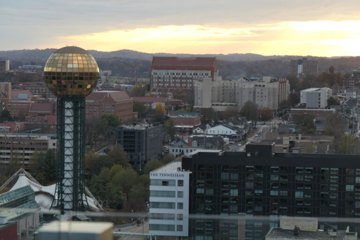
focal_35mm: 131
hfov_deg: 15.6
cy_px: 120
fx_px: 1310
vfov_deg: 10.5
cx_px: 180
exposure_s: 1/80
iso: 250
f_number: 5.6
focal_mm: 47.9
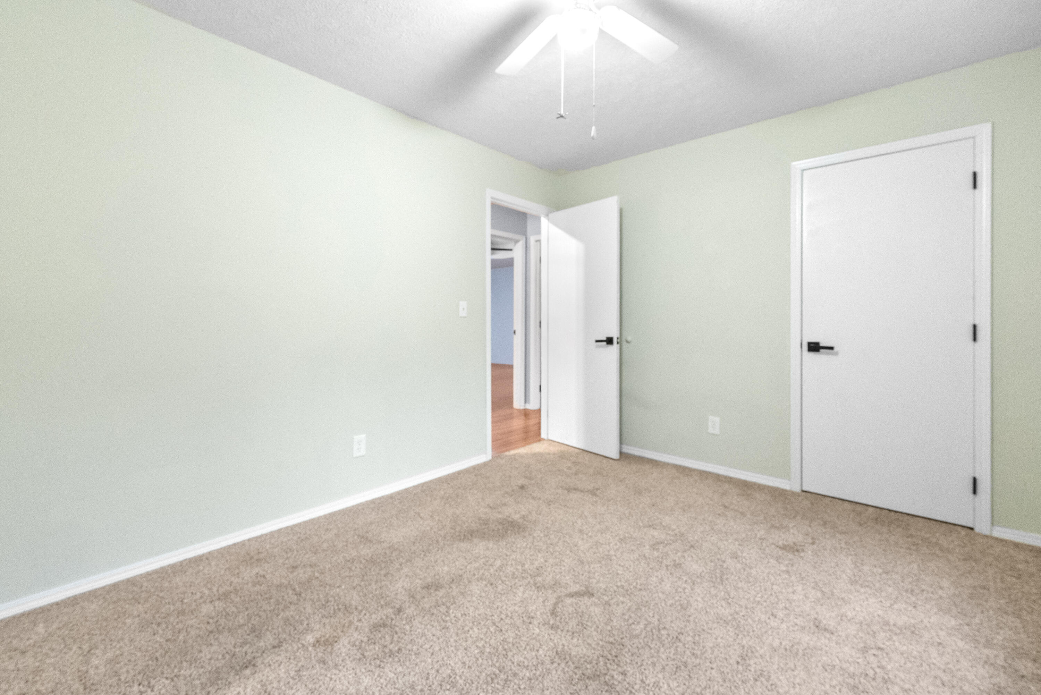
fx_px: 405
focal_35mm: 14
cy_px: 348
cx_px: 520
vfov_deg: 81.3
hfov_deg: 104.2
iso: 12800
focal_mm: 14
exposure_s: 1/8
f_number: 10
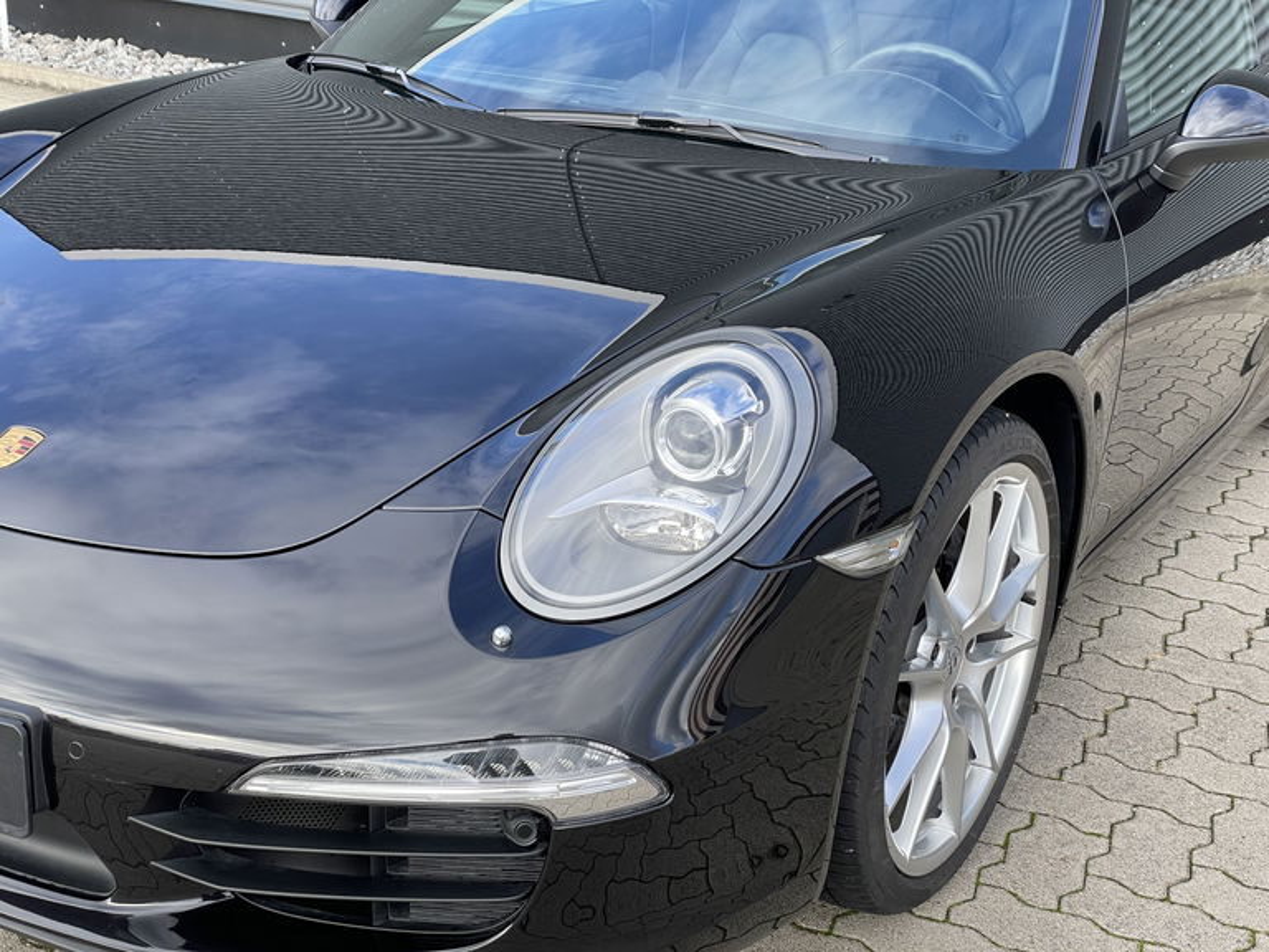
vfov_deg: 28.0
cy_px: 476
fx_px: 1906
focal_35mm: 52
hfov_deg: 36.8
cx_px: 634
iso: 25
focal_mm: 6
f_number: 2
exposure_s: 1/225
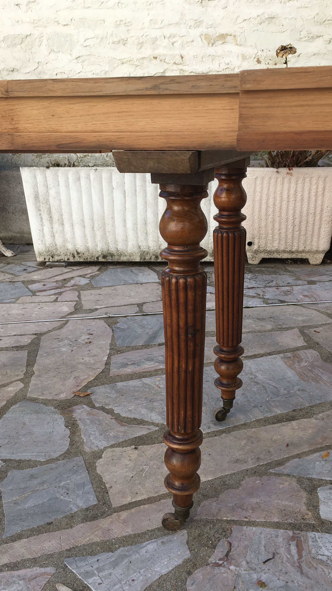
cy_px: 296
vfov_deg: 61.0
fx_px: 501
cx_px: 194
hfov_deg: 36.6
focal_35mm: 32
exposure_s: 1/587
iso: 25
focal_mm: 4.15
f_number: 2.2
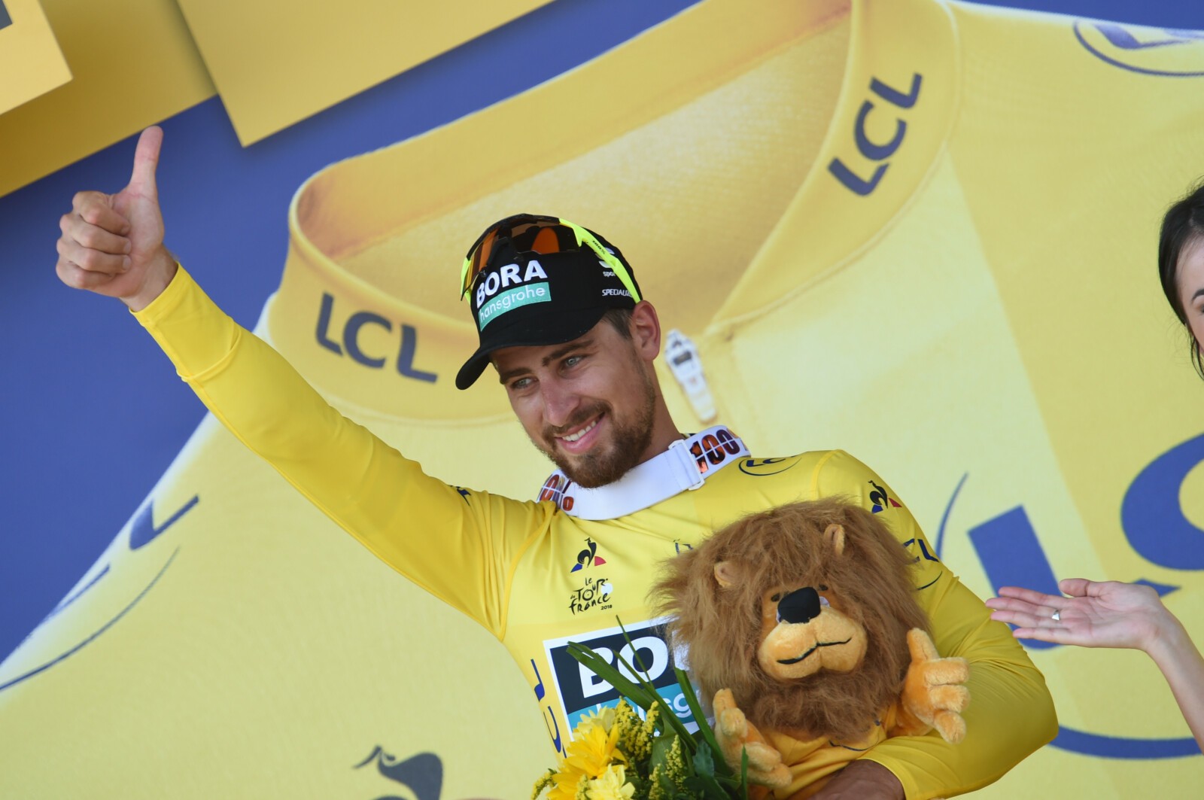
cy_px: 400
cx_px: 602
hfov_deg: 6.4
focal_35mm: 320
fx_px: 10690
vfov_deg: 4.3
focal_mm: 320
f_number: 5.6
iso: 1400
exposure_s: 1/1000
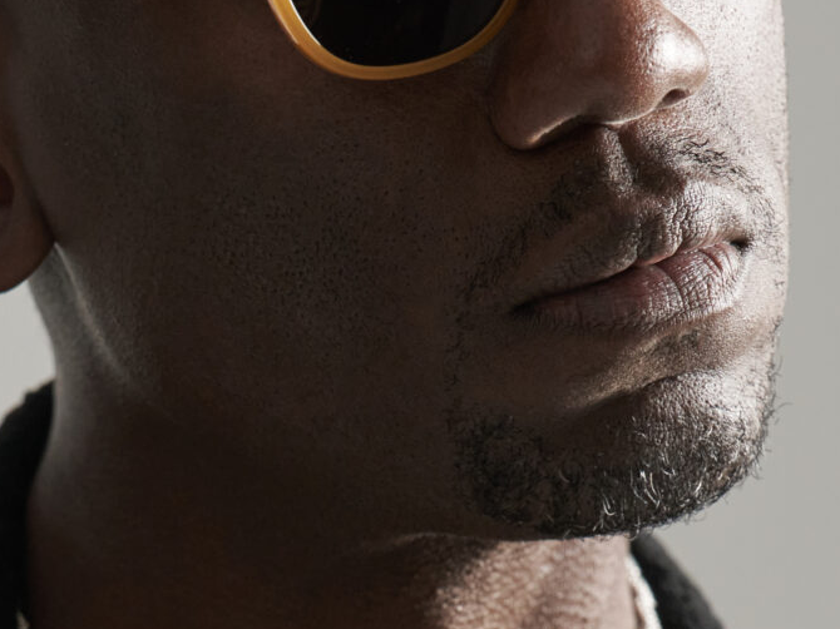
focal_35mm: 430
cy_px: 707
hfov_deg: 4.6
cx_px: 290
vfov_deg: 3.5
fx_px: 10431
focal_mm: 117
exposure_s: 1/113
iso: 800
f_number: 8
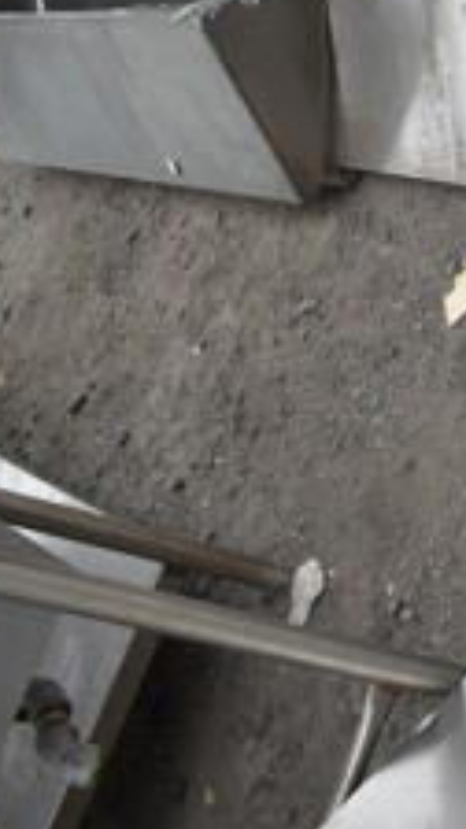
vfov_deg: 26.9
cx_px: 958
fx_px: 1691
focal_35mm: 77
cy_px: 137
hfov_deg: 13.3
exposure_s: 1/160
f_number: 6.3
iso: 100
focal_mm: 18
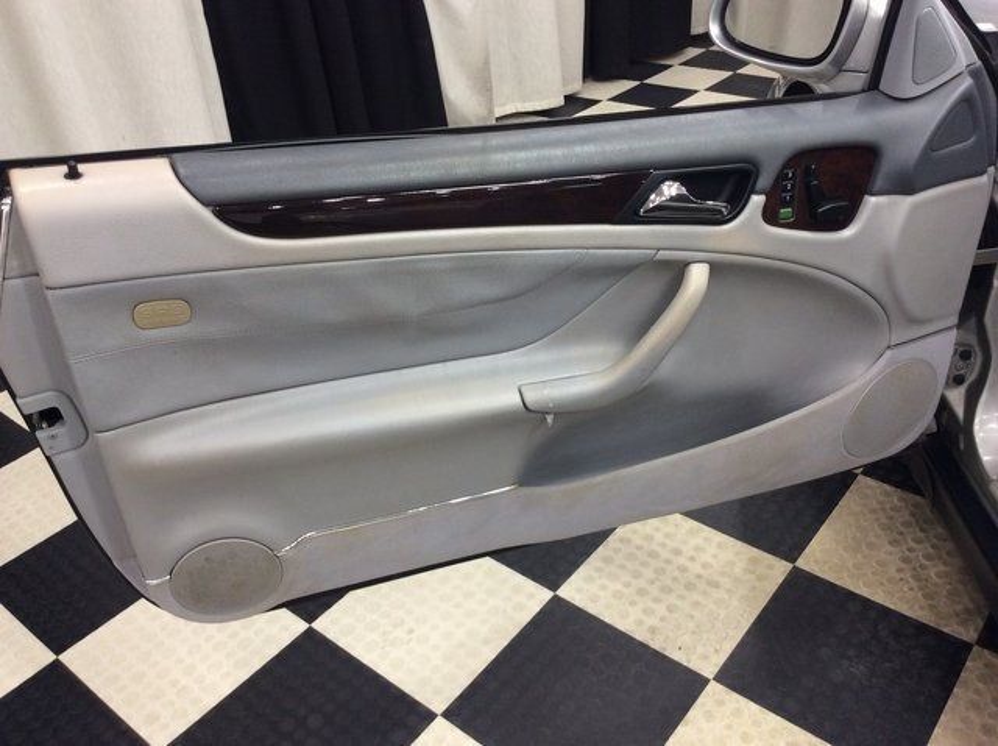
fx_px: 921
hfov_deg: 56.9
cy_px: 373
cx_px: 499
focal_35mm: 32
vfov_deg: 44.1
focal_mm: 3.3
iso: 50
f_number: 2.4
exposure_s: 1/24
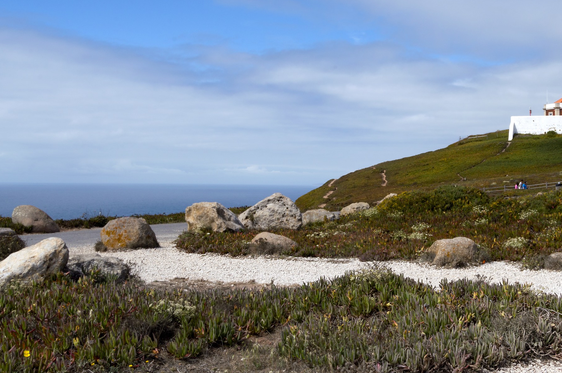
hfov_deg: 40.7
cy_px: 143
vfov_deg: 27.9
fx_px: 749
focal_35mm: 48
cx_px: 368
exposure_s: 1/80
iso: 100
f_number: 25
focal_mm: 24
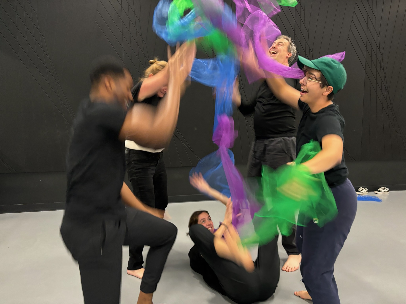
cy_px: 152
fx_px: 305
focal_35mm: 26
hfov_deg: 67.3
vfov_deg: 53.1
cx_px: 203
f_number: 1.6
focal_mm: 5.96
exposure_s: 1/30
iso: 500
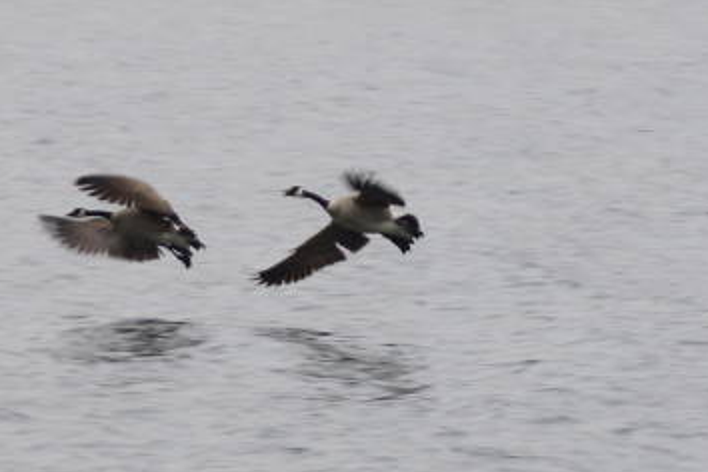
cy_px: 194
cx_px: 574
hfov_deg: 7.6
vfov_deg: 5.1
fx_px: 5329
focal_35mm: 271
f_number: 5.6
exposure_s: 1/160
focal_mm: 100
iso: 320
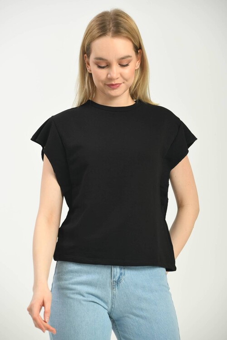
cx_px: 114
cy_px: 170
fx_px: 1608
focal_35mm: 170
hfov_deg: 8.1
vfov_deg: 12.1
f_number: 6.3
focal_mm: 170
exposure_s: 1/160
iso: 100
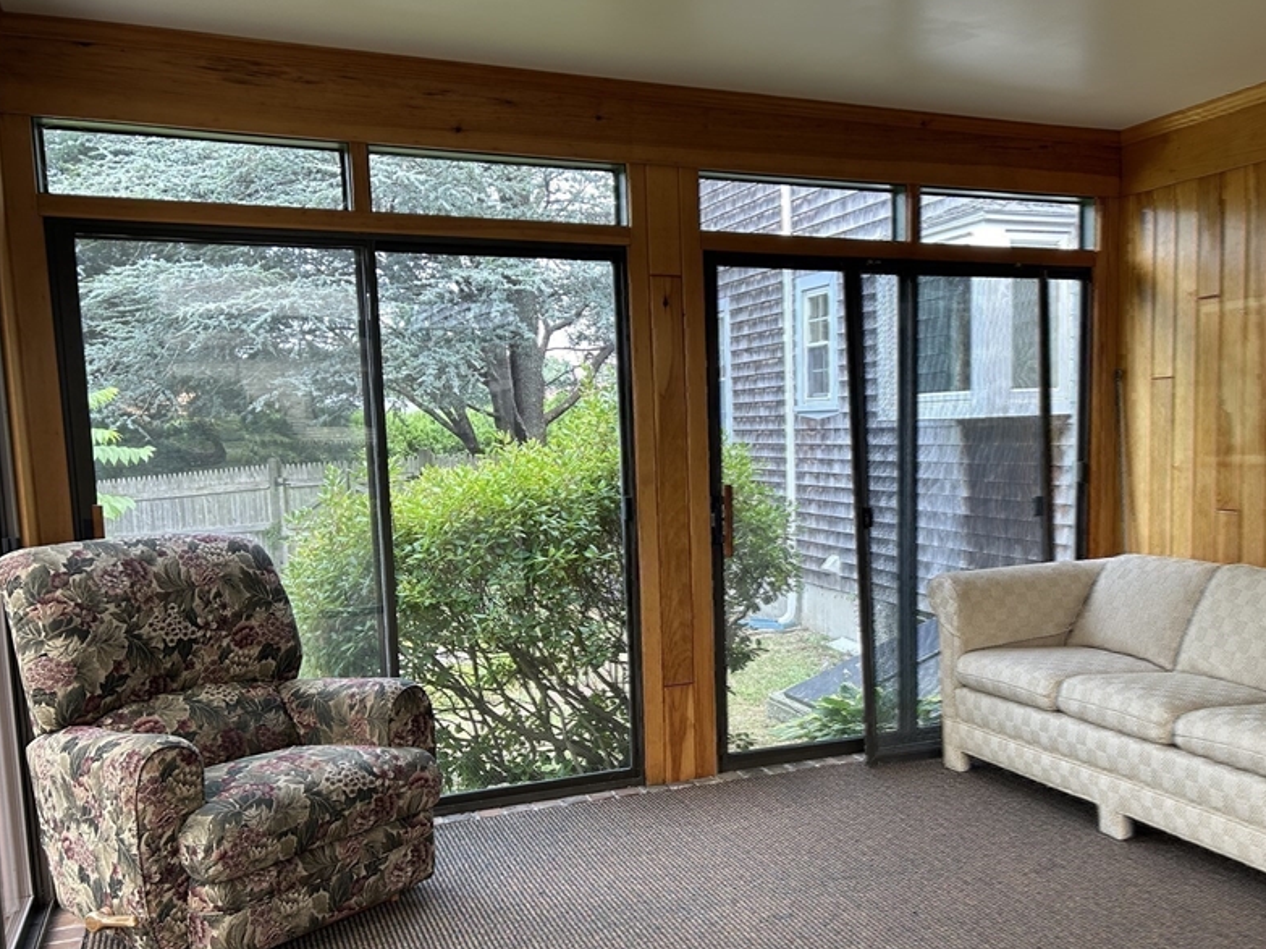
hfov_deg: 53.4
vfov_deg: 41.5
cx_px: 794
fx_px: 1243
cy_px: 587
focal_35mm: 34
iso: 40
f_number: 1.5
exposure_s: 1/120
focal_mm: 5.7
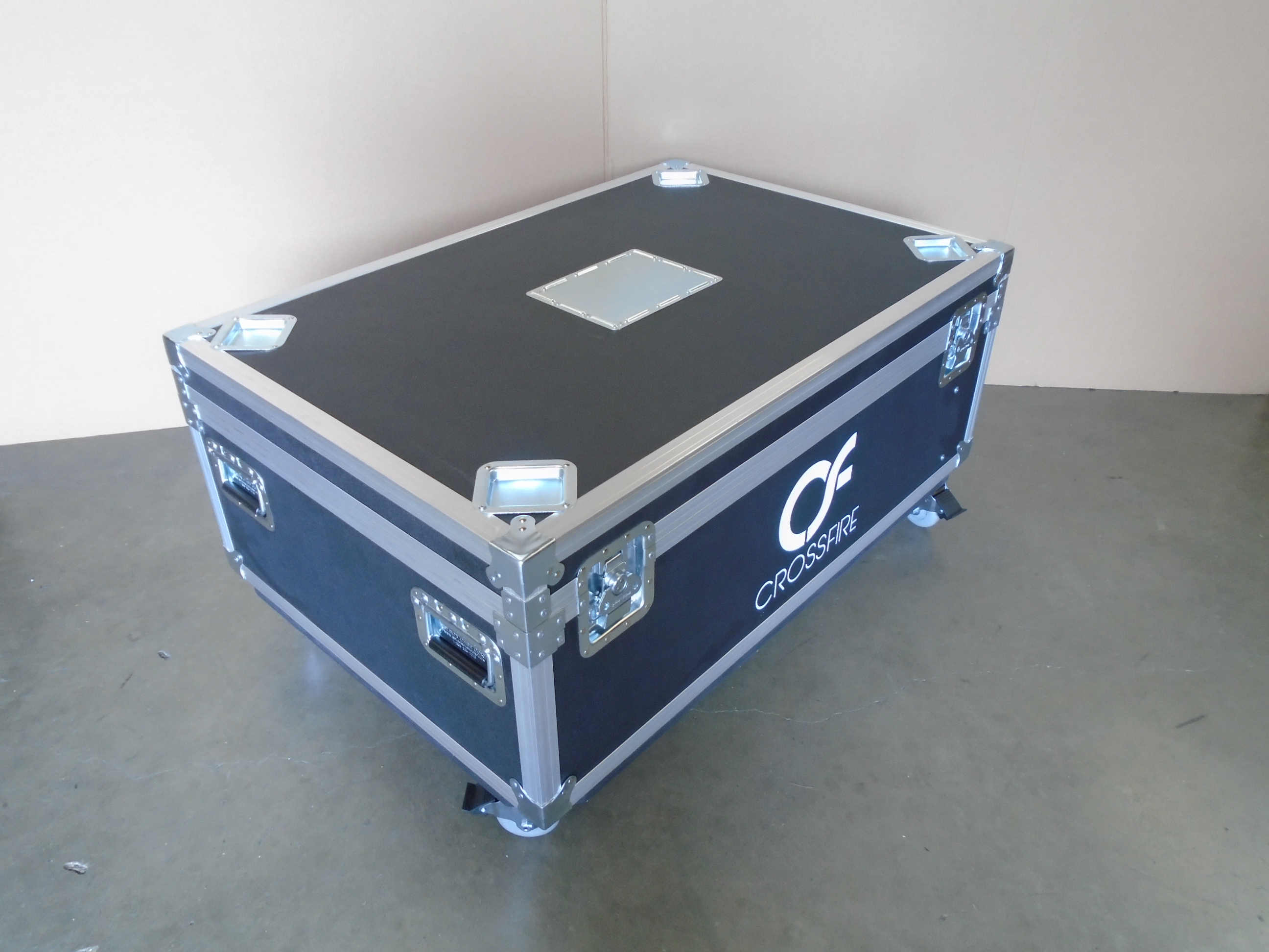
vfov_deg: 53.1
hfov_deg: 67.3
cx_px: 634
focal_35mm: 26
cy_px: 476
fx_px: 953
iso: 160
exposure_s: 1/30
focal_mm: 4.6
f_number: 3.2
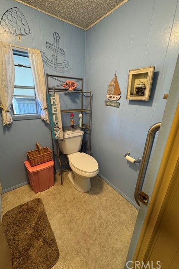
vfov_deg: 100.4
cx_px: 86
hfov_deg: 77.3
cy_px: 133
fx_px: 112
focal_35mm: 15
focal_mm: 2.22
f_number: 2.2
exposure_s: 1/60
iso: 200
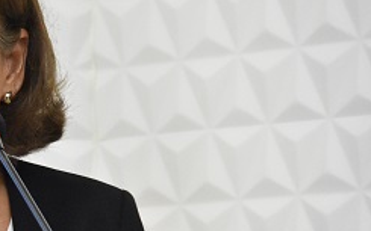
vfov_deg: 1.6
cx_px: -58
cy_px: 177
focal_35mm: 825
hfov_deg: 2.5
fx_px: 8340
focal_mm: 220
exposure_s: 1/400
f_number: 5.6
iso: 8000
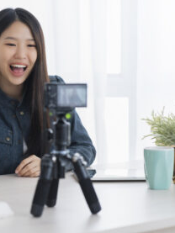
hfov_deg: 11.9
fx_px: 835
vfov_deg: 15.9
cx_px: 11
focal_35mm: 124
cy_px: 116
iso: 640
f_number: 3.2
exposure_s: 1/640
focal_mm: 85
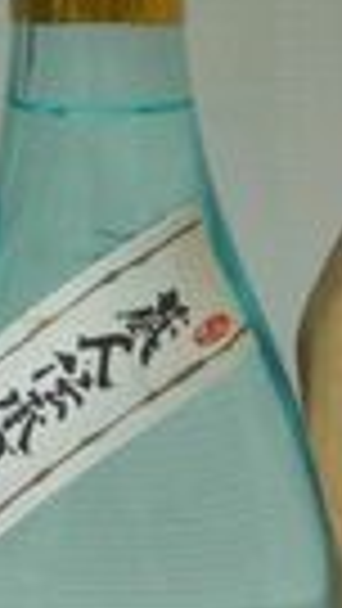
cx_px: 353
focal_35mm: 106
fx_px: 1708
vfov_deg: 20.0
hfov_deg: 11.3
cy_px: 457
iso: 800
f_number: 3.1
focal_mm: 6.3
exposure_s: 1/80
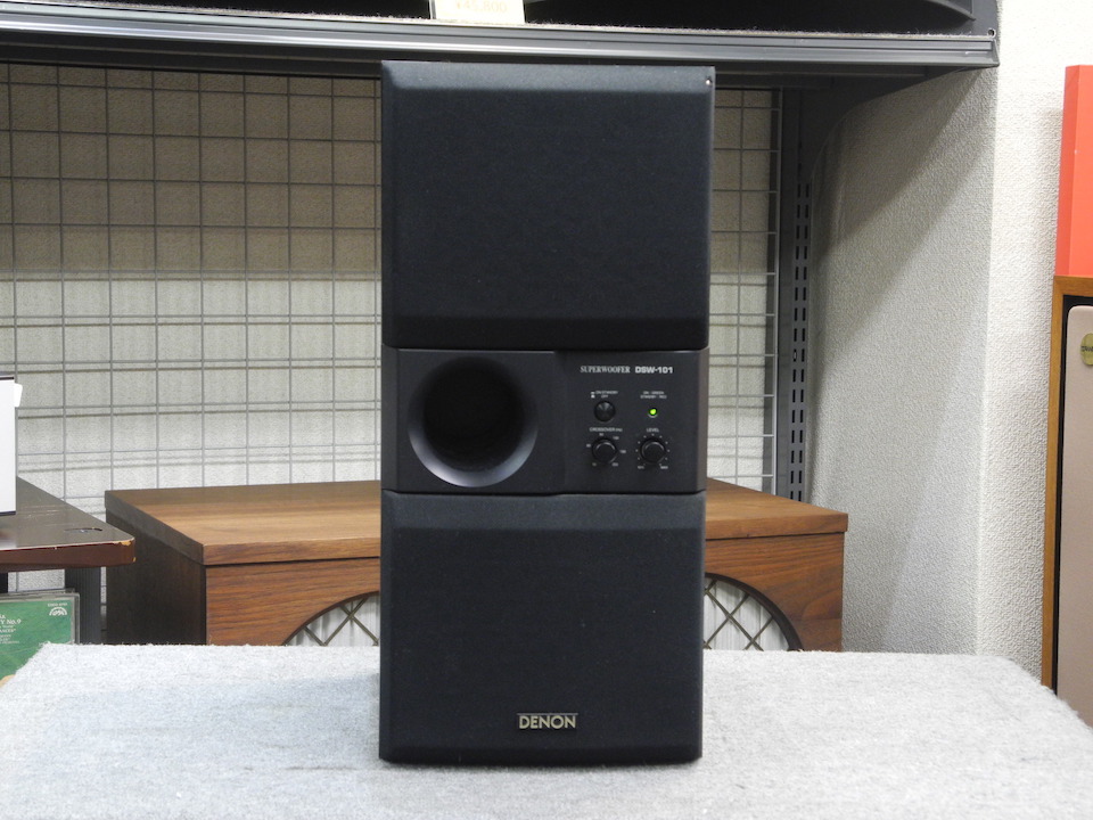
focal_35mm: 76
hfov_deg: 25.7
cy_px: 410
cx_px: 546
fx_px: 2400
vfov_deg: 19.4
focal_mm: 16.3
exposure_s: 1/16.6
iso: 400
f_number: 4
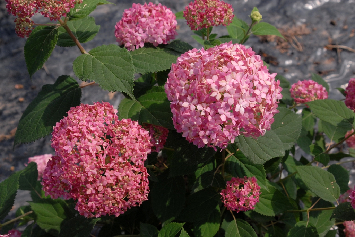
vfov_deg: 25.8
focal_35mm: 52
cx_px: 178
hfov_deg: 37.8
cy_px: 118
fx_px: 518
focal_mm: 35
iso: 400
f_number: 7.1
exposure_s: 1/200
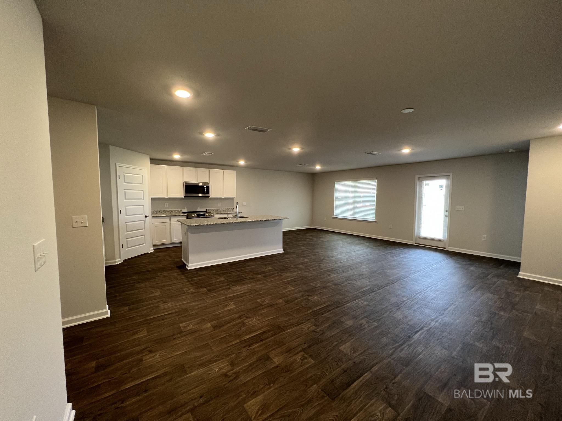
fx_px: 211
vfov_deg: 89.9
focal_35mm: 13
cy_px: 210
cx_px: 281
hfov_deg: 106.2
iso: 160
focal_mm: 1.57
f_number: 1.8
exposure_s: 1/60
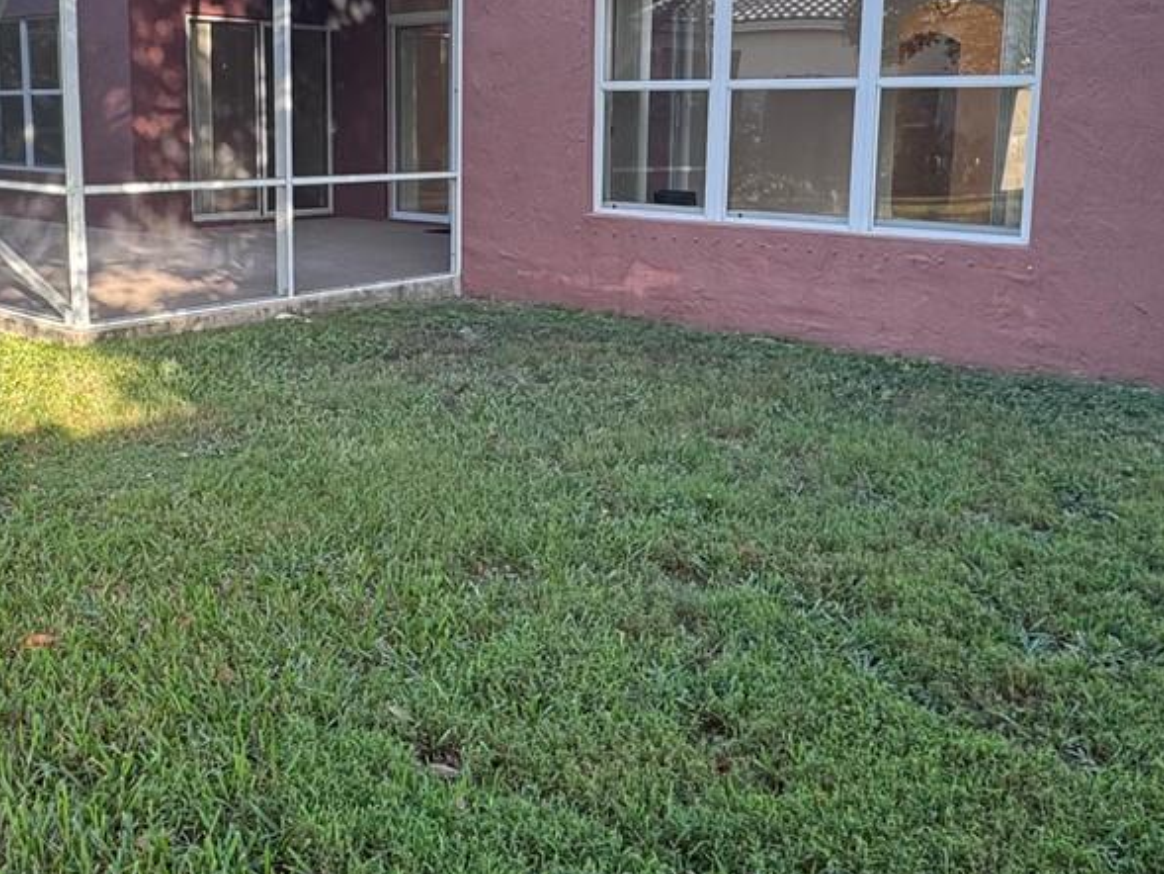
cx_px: 486
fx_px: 1278
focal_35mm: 38
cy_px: 316
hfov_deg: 48.8
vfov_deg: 37.5
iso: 40
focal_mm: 2.22
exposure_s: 1/99
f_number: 2.2
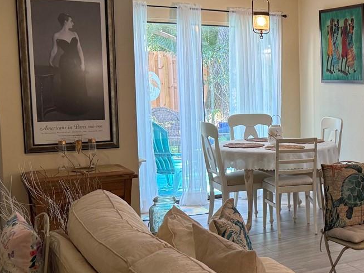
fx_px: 620
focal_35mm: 59
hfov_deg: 29.3
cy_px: 145
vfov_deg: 24.8
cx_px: 406
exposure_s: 1/60
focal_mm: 6.76
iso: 125
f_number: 1.78
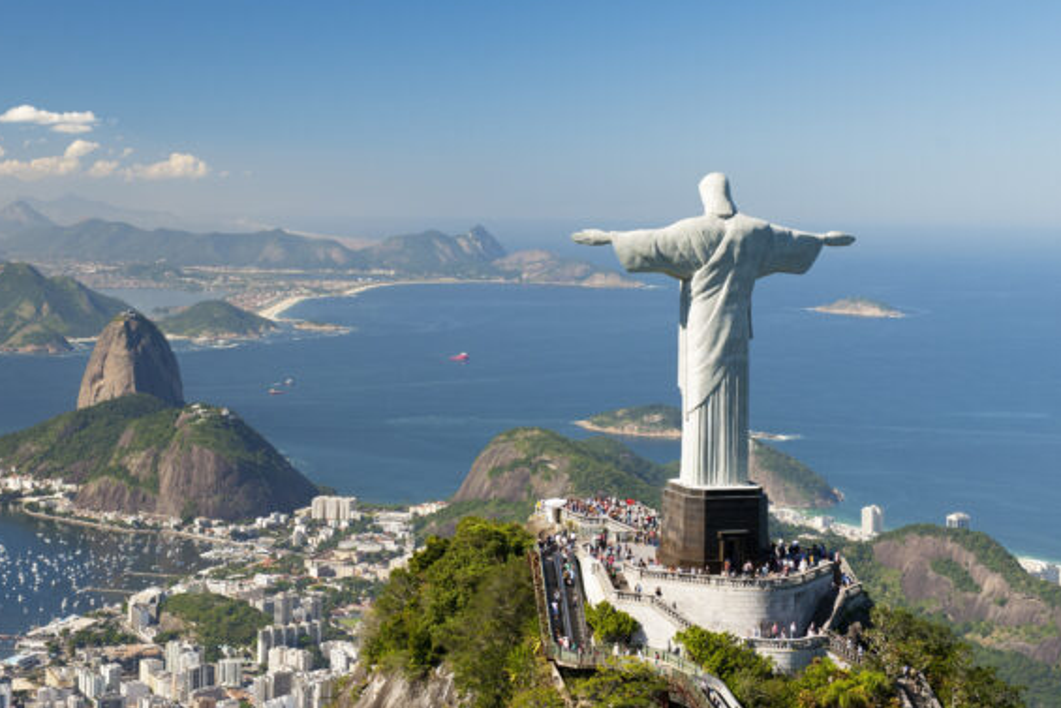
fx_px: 2181
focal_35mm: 74
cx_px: 462
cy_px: 271
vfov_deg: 18.4
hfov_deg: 27.3
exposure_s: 1/320
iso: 200
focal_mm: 55
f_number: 5.6
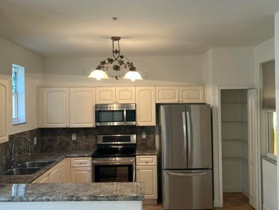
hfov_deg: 56.8
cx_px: 142
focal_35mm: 32
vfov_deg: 44.2
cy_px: 99
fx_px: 258
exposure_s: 1/120
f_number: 1.5
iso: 80
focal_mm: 5.7
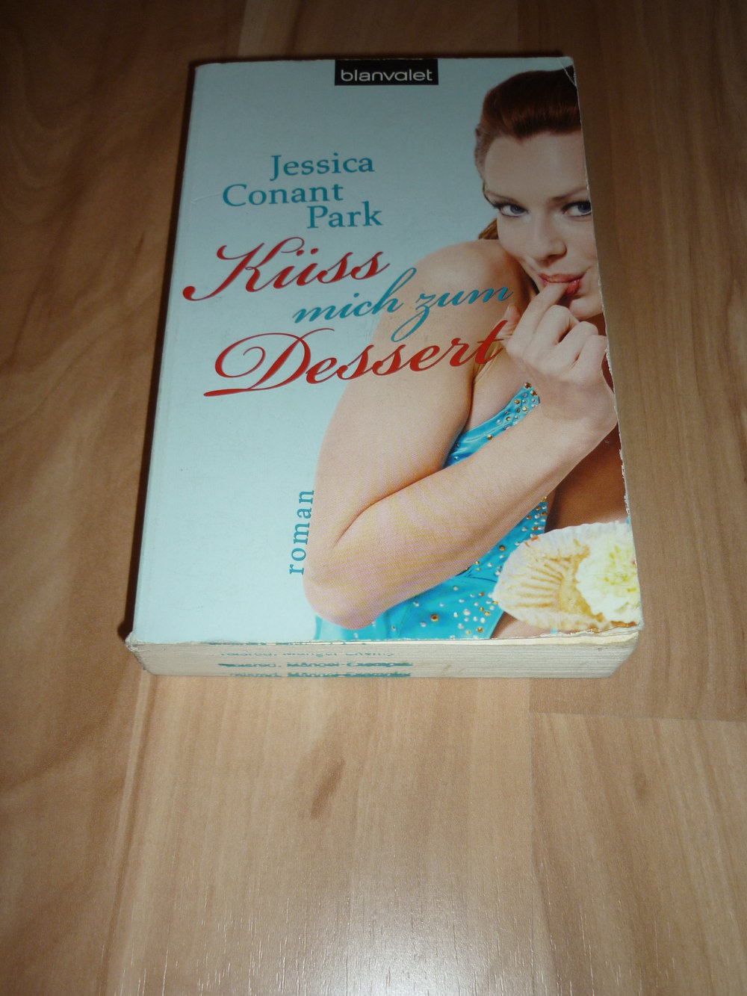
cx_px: 374
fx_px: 949
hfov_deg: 43.0
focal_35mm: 33
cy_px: 498
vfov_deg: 55.3
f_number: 2.8
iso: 100
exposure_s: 1/30
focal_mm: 5.5
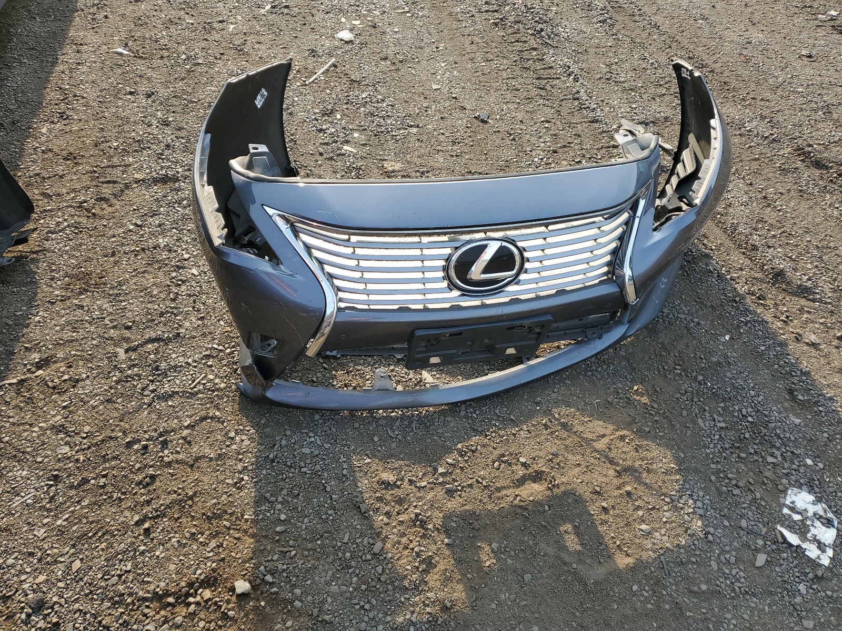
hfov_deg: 67.3
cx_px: 421
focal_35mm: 26
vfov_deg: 53.1
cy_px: 316
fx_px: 632
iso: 50
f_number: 1.5
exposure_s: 1/714
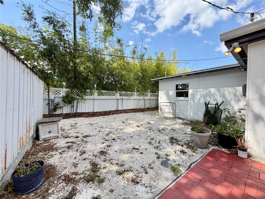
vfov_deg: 85.7
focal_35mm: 14
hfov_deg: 102.1
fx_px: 107
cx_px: 132
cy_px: 100
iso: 64
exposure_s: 1/502
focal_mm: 2.22
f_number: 2.2
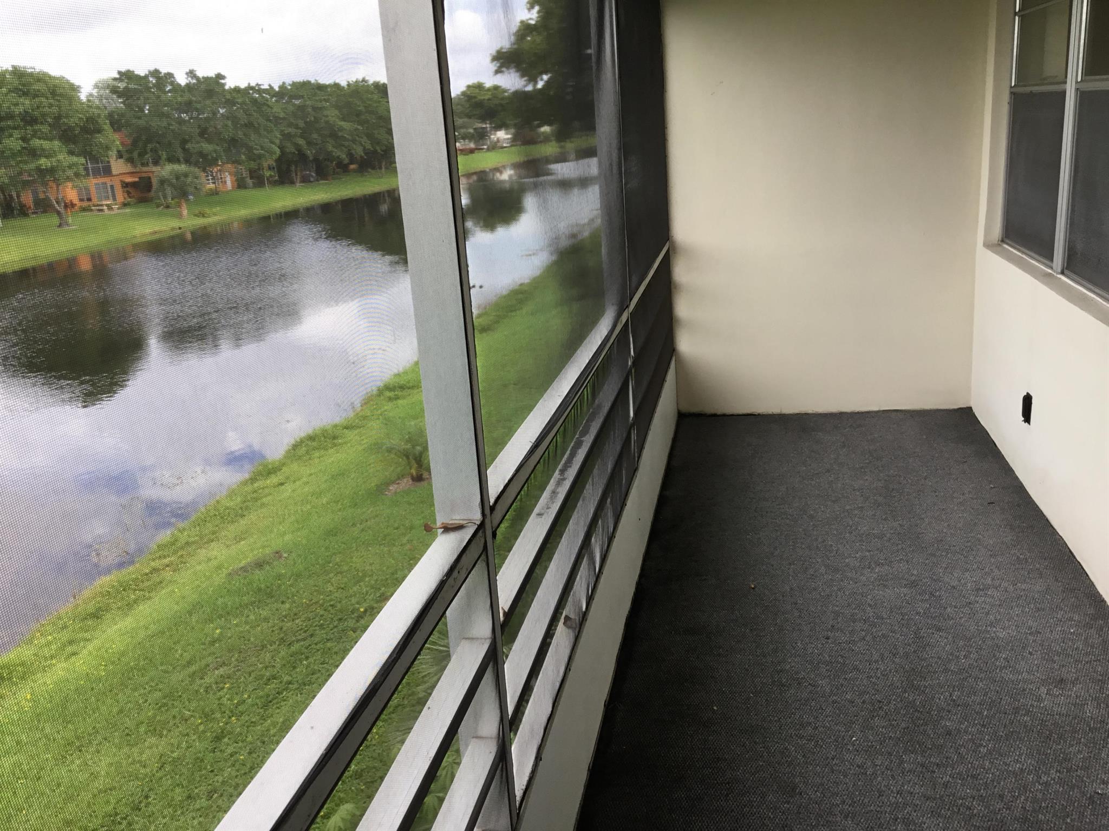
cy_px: 416
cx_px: 554
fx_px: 993
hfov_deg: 58.4
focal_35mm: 31
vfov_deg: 45.4
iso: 25
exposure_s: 1/166
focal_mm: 3.3
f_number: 2.4
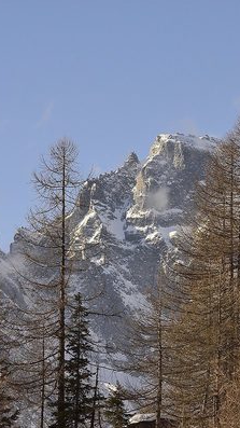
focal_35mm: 285
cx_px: 170
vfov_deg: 7.6
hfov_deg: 4.3
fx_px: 3228
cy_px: 215
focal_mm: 120
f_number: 7.1
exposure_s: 1/1000
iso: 360
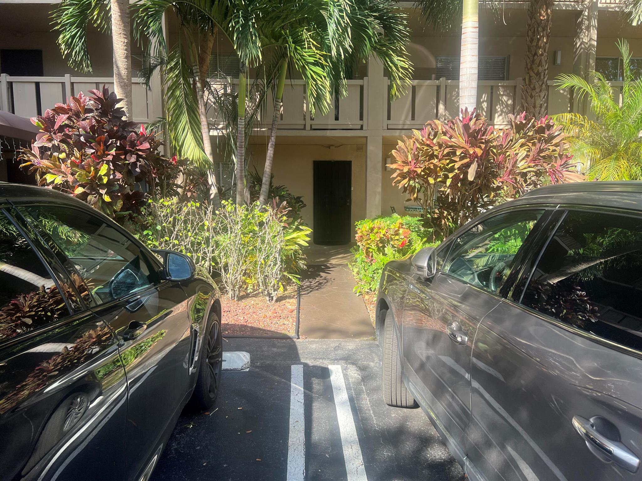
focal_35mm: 26
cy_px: 240
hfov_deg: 67.3
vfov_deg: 53.1
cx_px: 321
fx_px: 482
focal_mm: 5.7
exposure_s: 1/733
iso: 50
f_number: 1.5
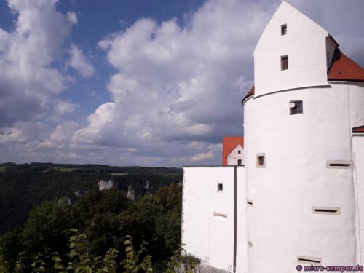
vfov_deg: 51.4
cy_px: 136
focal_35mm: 27
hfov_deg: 65.3
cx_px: 182
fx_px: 284
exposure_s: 1/3861
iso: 40
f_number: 1.9
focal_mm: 3.6
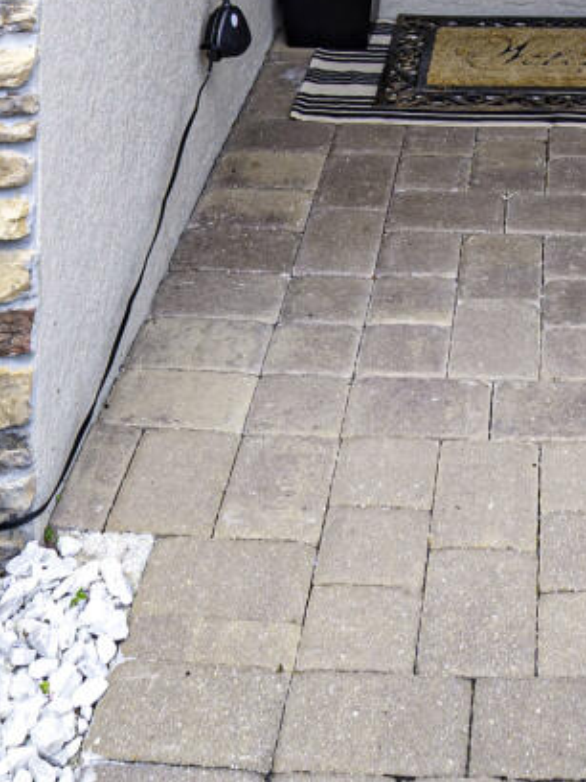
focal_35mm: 66
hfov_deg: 21.8
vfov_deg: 20.2
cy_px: -656
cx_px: 524
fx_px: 1490
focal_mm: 14
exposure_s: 1/100
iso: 100
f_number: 6.3
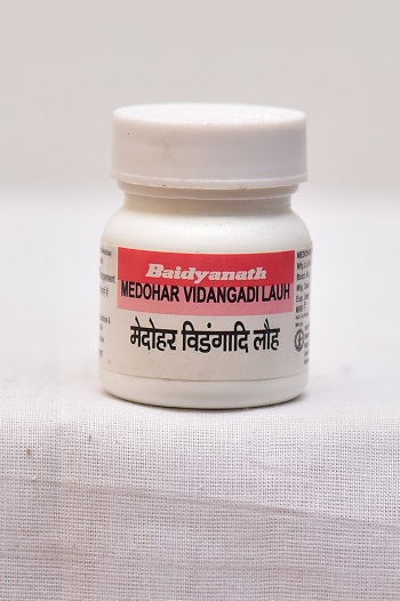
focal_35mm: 110
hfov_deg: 12.4
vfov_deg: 18.6
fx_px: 1836
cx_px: 200
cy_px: 300
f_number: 4.5
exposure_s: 1/125
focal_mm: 110
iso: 1600
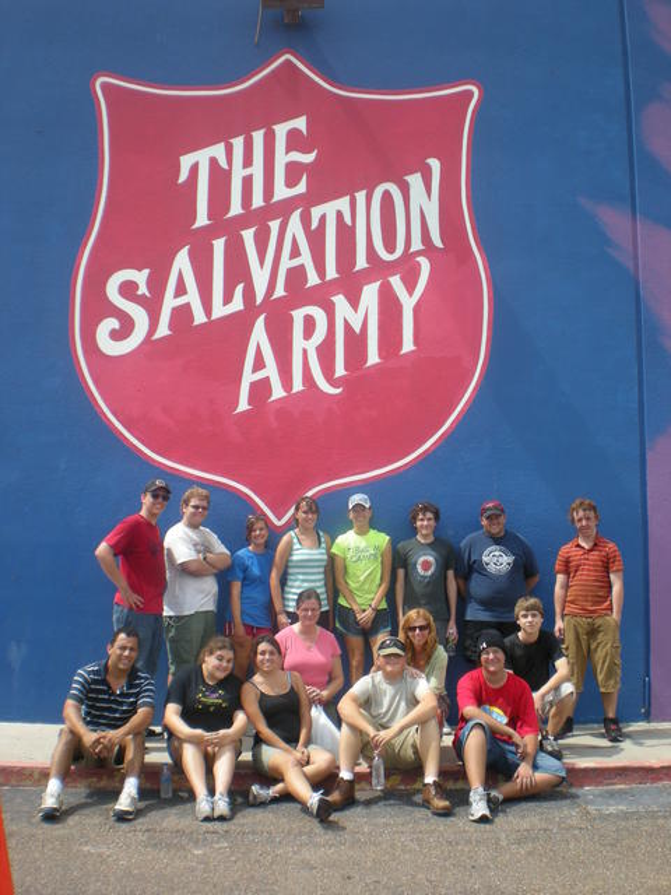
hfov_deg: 37.7
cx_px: 336
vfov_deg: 49.0
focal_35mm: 38
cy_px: 448
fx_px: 982
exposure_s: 1/251
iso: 64
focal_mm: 6.3
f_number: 4.6
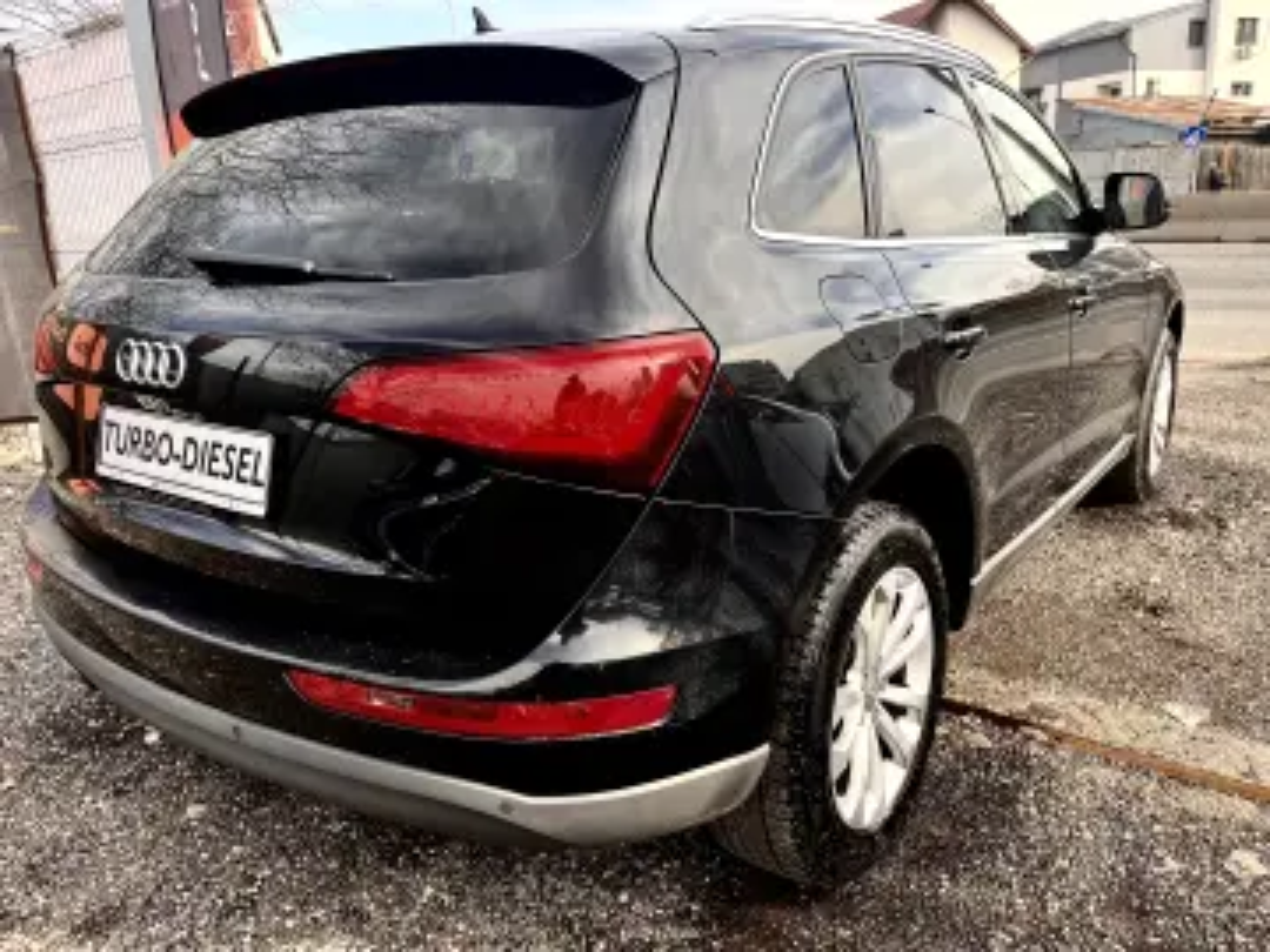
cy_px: 476
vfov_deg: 53.1
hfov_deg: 67.3
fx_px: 954
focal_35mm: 26
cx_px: 635
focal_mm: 5.1
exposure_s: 1/473
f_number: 1.6
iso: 50
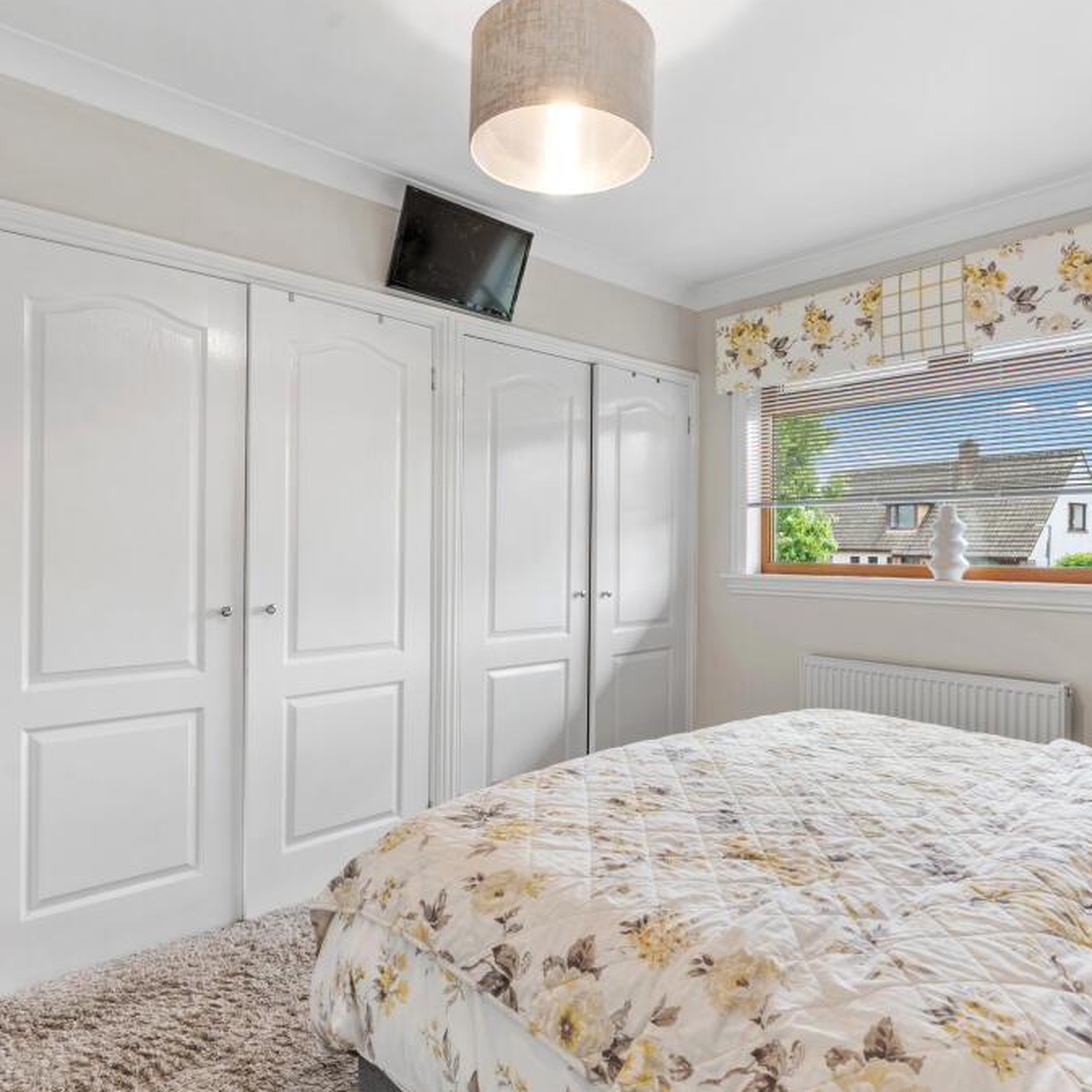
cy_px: 548
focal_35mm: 22
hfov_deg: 69.6
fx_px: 785
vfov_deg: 69.6
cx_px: 558
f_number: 8
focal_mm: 17
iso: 250
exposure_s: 1/2.5
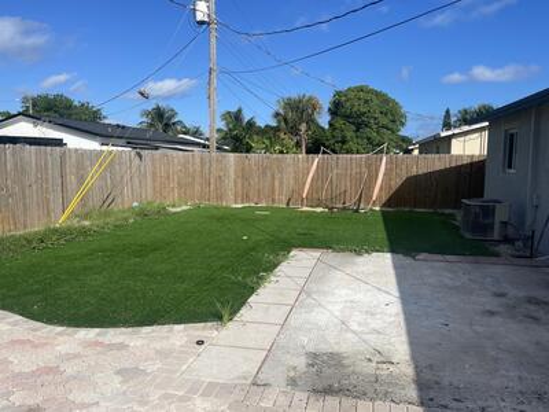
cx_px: 274
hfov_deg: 69.4
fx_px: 396
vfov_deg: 54.9
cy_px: 206
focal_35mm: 25
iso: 32
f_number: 1.6
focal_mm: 5.1
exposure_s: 1/5618
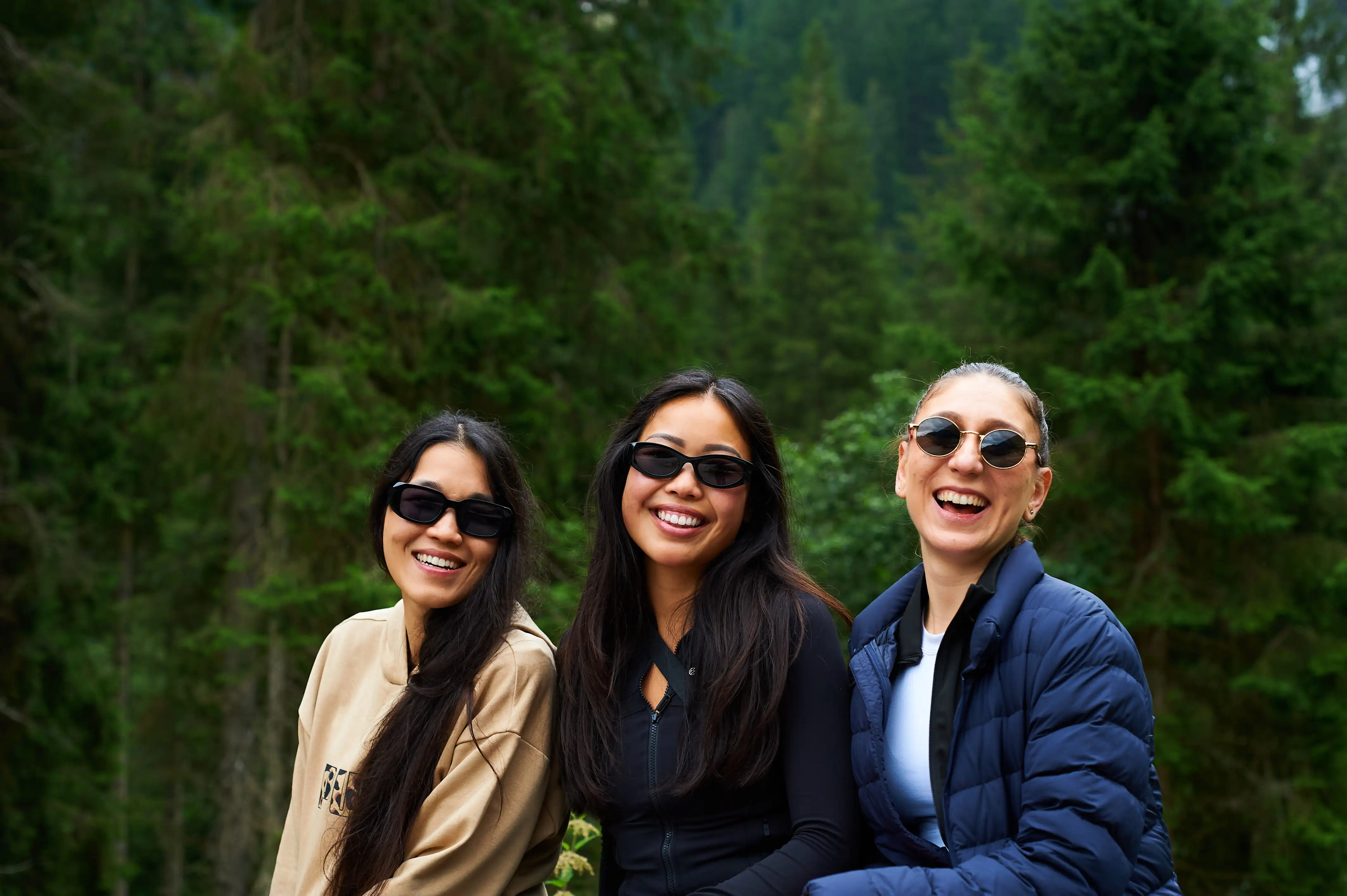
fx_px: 1870
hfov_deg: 39.6
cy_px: 448
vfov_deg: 27.0
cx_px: 674
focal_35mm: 50
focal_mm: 50
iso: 250
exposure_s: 1/160
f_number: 4
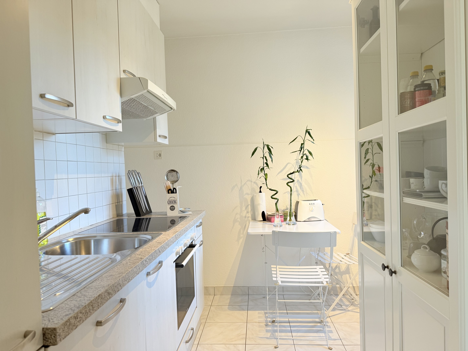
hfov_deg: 71.6
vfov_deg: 56.8
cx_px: 234
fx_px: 324
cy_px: 176
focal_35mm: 24
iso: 80
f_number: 1.78
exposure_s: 1/100
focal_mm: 6.76
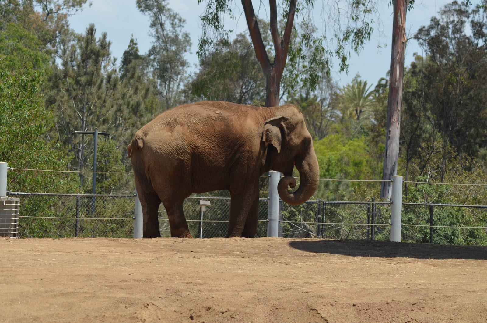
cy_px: 162
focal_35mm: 174
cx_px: 244
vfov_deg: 7.9
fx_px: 2349
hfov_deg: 11.8
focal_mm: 116
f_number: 6.3
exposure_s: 1/640
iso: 200
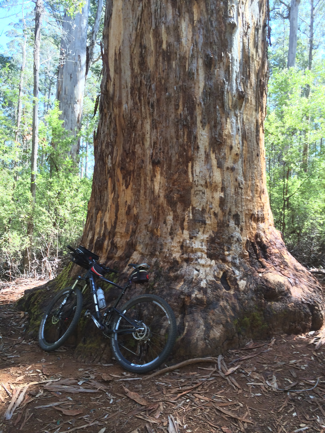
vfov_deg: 60.0
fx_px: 376
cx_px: 162
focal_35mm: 30
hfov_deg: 46.8
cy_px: 216
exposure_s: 1/120
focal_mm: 4.12
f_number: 2.2
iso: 50
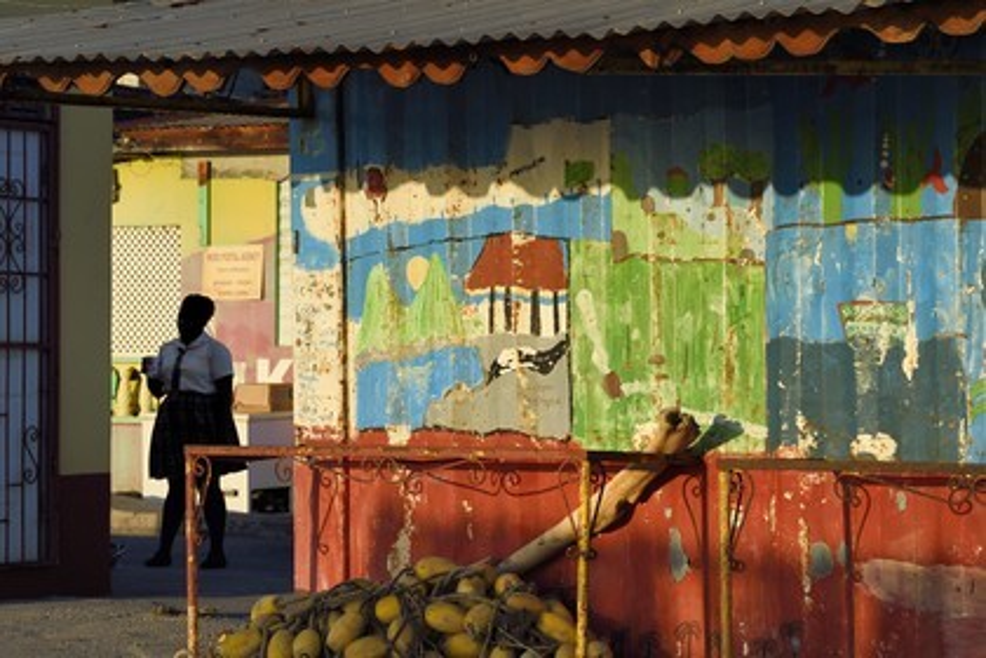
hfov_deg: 17.1
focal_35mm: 120
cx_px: 493
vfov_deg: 11.4
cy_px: 329
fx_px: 3286
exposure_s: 1/320
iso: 200
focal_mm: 120
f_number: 10
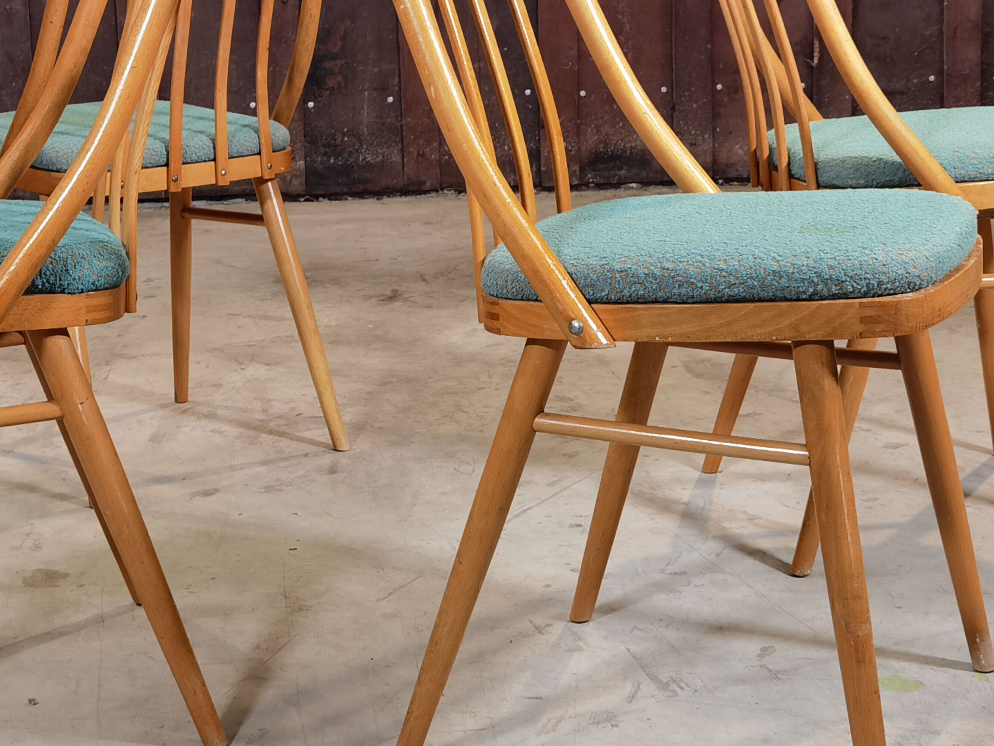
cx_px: 427
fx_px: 1895
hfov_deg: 29.4
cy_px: 341
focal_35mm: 66
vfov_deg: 22.2
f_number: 1.9
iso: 125
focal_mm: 6.71
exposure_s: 1/50
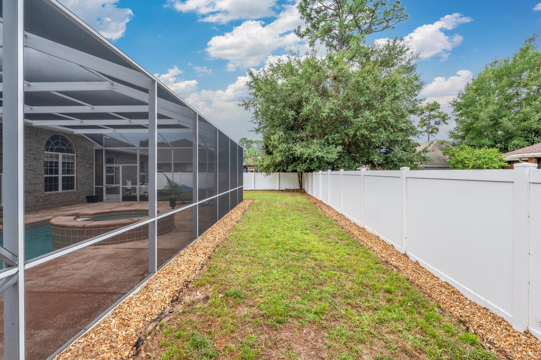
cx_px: 270
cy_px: 180
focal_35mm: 16
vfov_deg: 73.7
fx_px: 240
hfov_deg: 96.8
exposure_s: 1/200
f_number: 9
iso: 200
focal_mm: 16
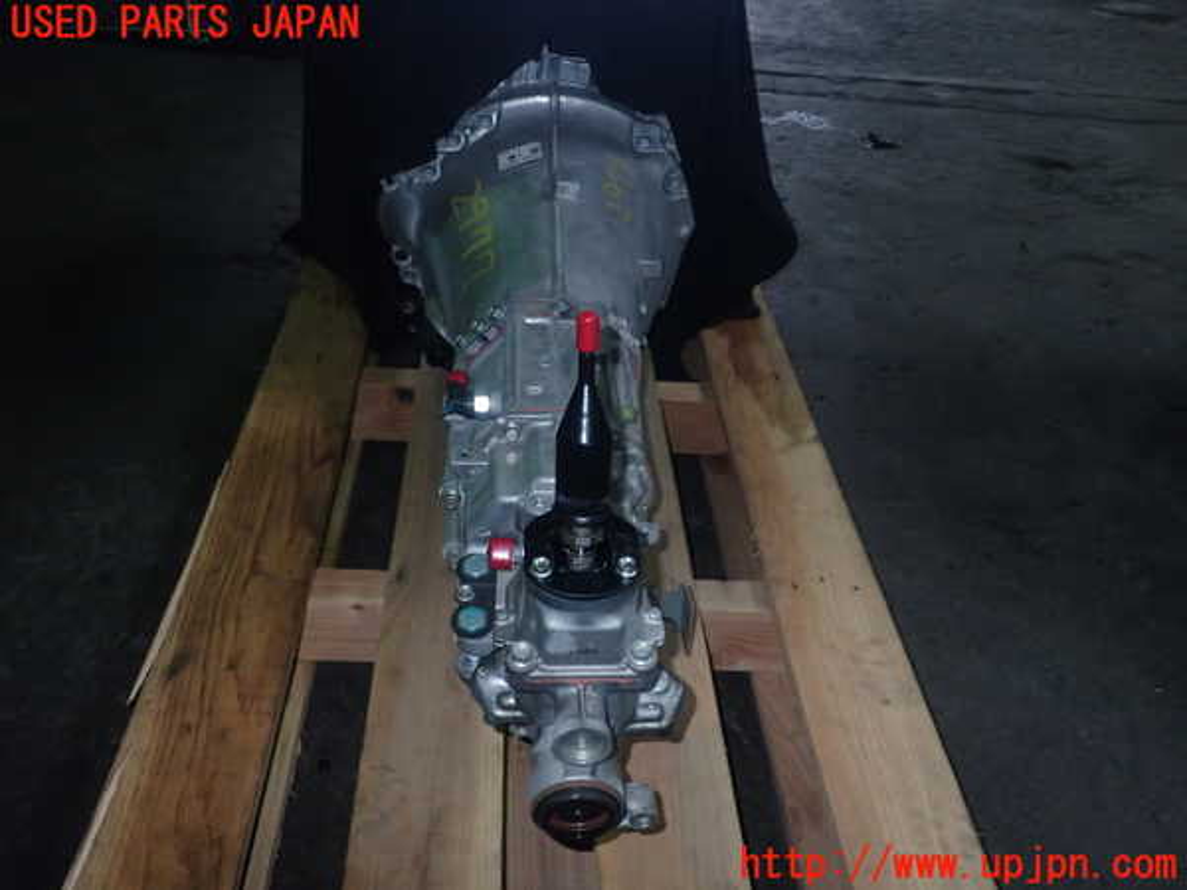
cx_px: 594
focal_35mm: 30
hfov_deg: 60.0
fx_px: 1029
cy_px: 445
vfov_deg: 46.8
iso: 320
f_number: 6.3
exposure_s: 1/30
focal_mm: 5.4
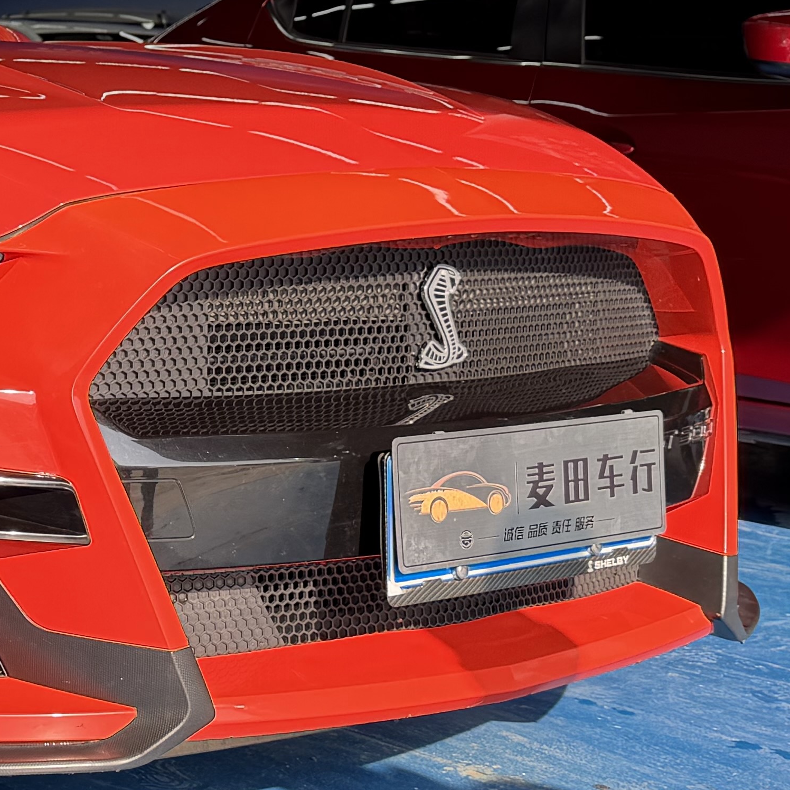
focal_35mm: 81
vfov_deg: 21.3
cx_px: -222
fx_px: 2091
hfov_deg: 19.8
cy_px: 257
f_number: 1.78
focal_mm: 6.76
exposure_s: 1/858
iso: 80
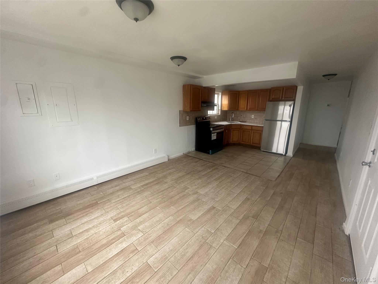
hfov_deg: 102.1
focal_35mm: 14
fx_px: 153
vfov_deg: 85.7
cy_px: 142
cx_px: 189
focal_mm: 2.22
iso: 250
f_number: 2.2
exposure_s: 1/99
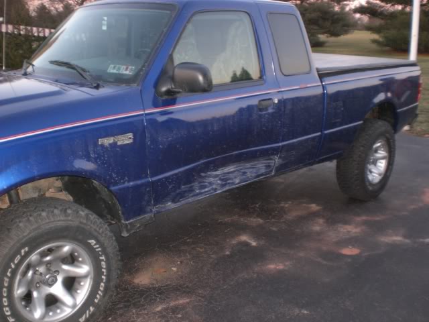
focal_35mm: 38
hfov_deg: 49.0
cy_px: 161
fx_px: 471
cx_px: 214
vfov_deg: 37.7
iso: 200
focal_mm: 6.3
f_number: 3.1
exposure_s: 1/60
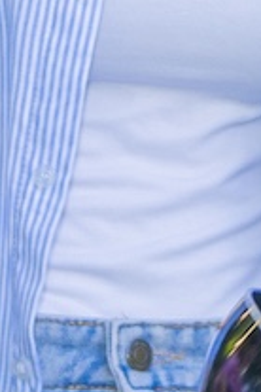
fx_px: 4230
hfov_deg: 3.5
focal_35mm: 389
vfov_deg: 5.3
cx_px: -304
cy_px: 148
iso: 100
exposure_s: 1/160
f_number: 4
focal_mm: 28
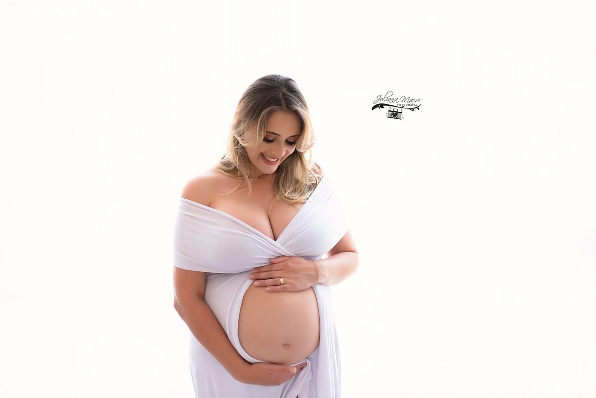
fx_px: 580
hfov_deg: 54.4
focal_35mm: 35
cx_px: 298
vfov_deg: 37.9
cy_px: 199
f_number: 2.2
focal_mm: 35
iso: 400
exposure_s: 1/125
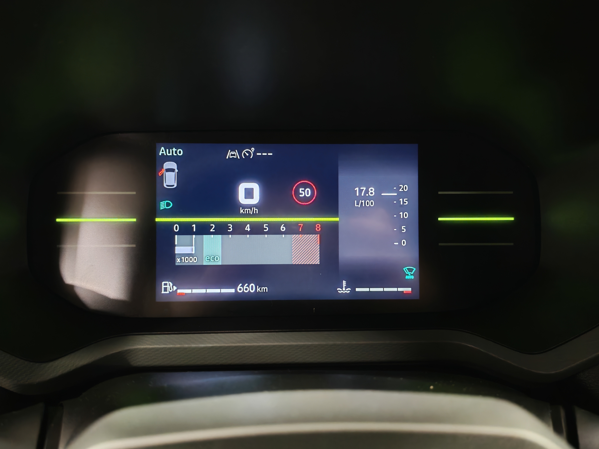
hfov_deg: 55.4
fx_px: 571
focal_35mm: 33
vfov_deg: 42.9
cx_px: 300
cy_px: 224
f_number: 1.9
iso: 2000
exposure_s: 1/33
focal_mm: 6.12
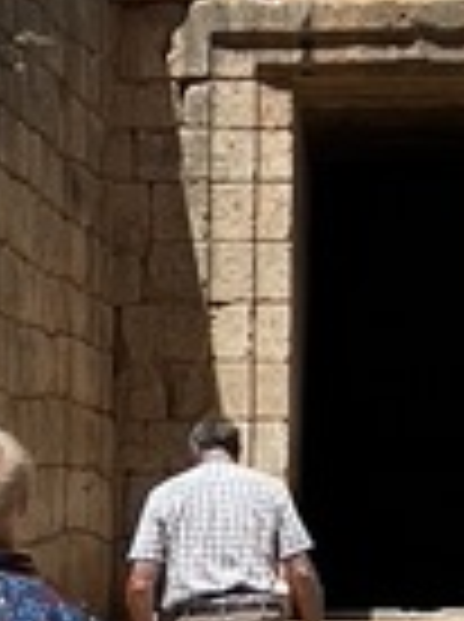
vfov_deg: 10.3
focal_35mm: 193
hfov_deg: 7.6
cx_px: 441
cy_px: 220
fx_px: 3460
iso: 50
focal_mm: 5.7
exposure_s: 1/6211
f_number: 1.5
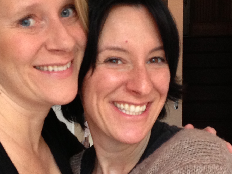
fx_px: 644
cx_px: 77
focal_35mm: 96
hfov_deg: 20.4
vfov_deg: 15.3
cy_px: 133
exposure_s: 1/20
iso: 160
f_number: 2.4
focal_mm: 4.13
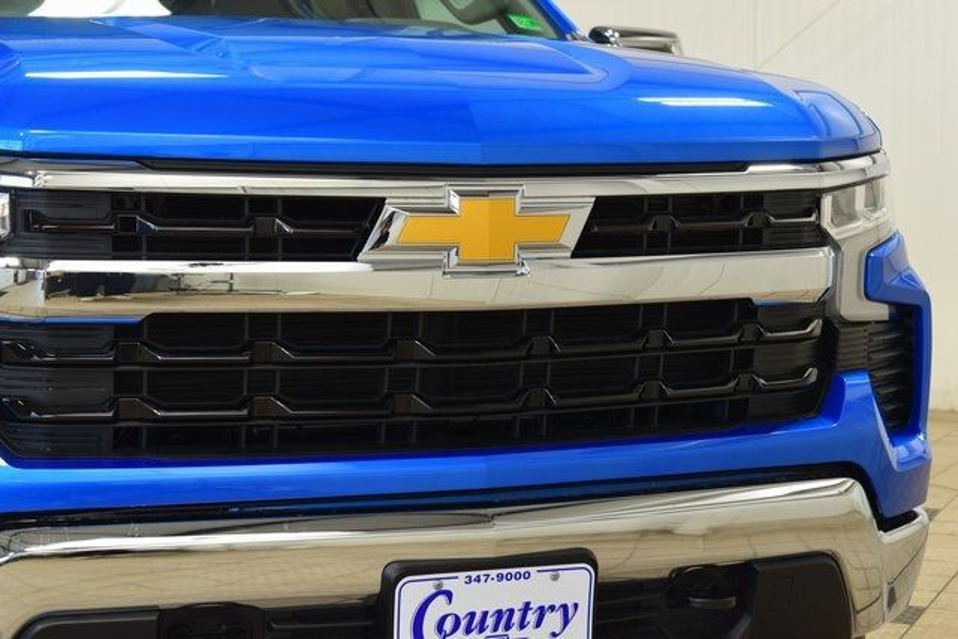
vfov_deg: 18.9
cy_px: 320
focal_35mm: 72
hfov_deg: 28.1
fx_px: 1916
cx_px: 479
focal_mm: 48
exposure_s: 1/15
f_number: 6.3
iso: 400
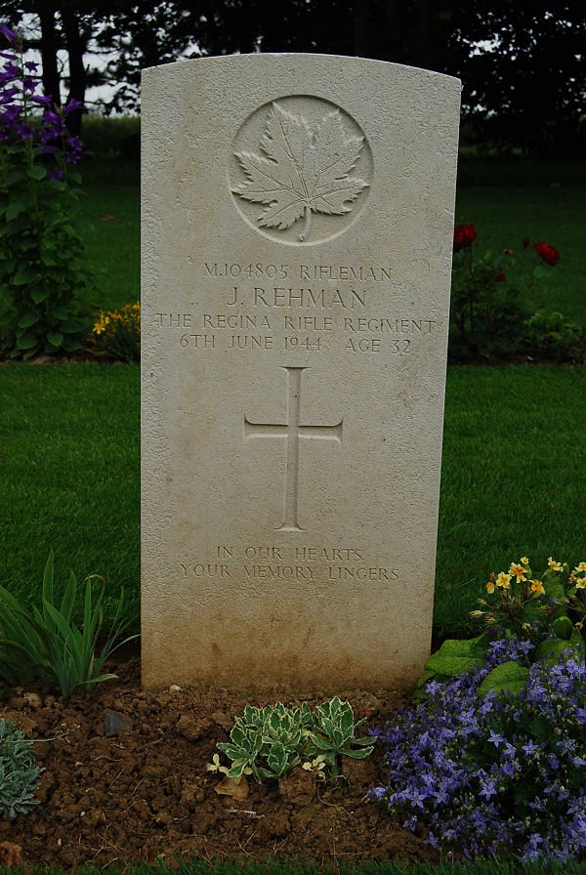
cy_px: 438
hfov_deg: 23.9
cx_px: 293
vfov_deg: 35.0
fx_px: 1387
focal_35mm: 57
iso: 200
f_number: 7.1
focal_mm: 38
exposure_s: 1/200
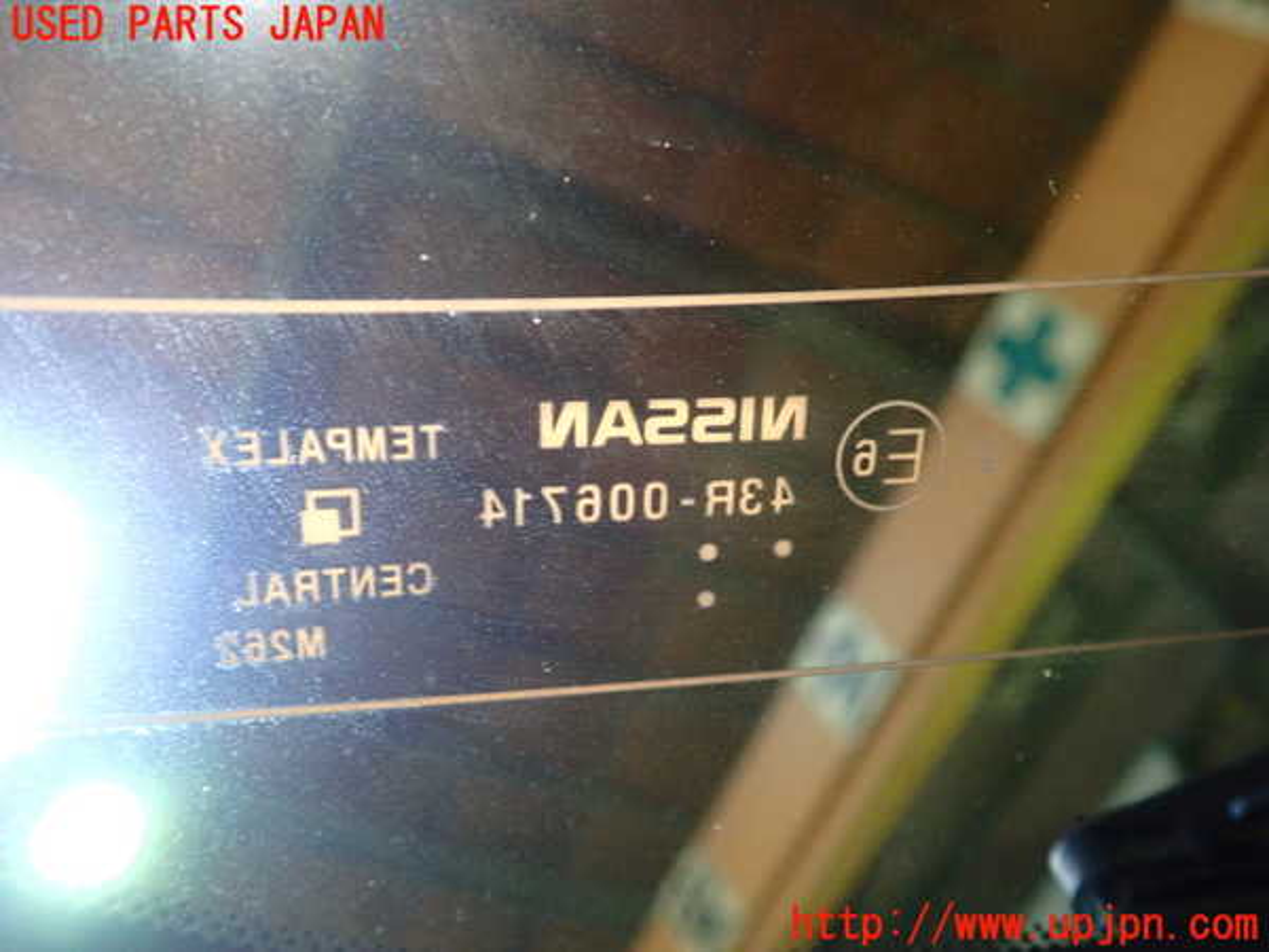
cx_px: 634
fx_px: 1100
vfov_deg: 46.8
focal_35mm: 30
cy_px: 476
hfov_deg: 60.0
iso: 500
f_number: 2.3
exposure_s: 1/30
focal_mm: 5.4
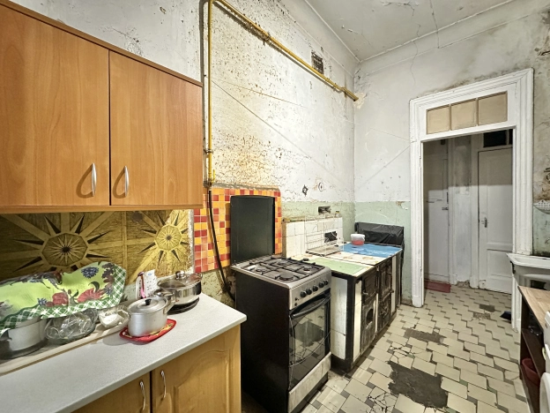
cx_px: 275
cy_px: 206
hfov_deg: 102.1
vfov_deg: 85.7
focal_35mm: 14
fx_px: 222
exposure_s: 1/25
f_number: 2.2
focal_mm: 2.22
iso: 1600
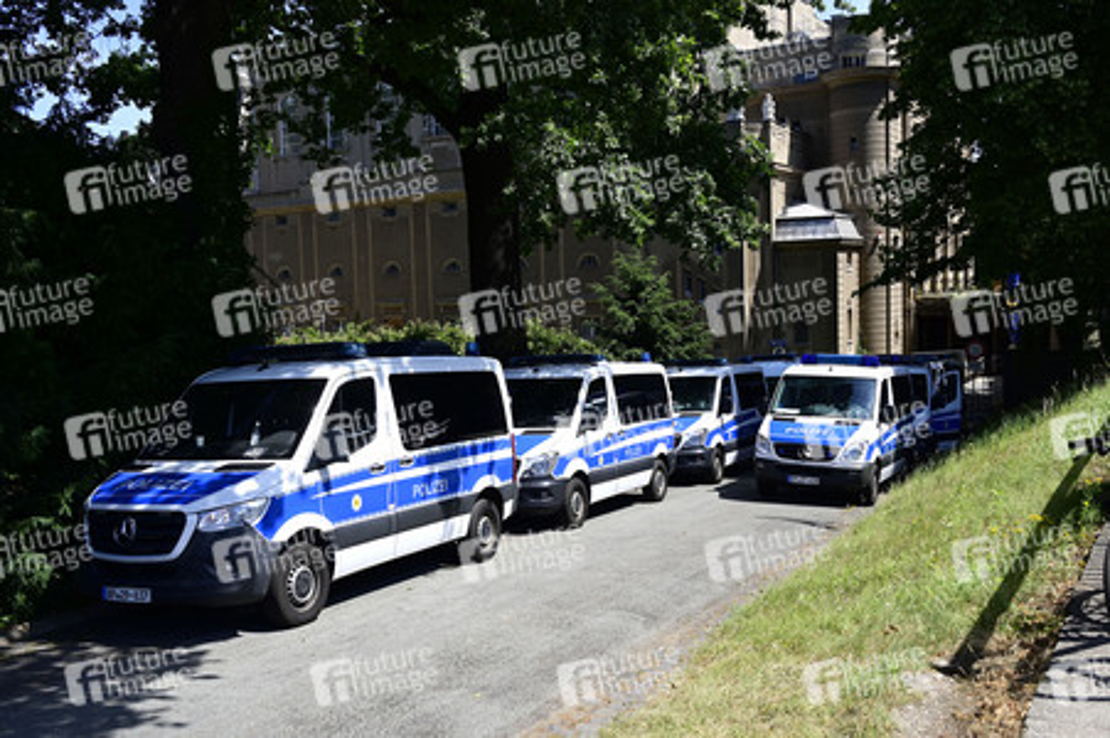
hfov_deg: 55.8
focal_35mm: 34
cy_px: 369
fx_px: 1048
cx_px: 555
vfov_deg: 38.8
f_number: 8
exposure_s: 1/250
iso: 160
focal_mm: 34
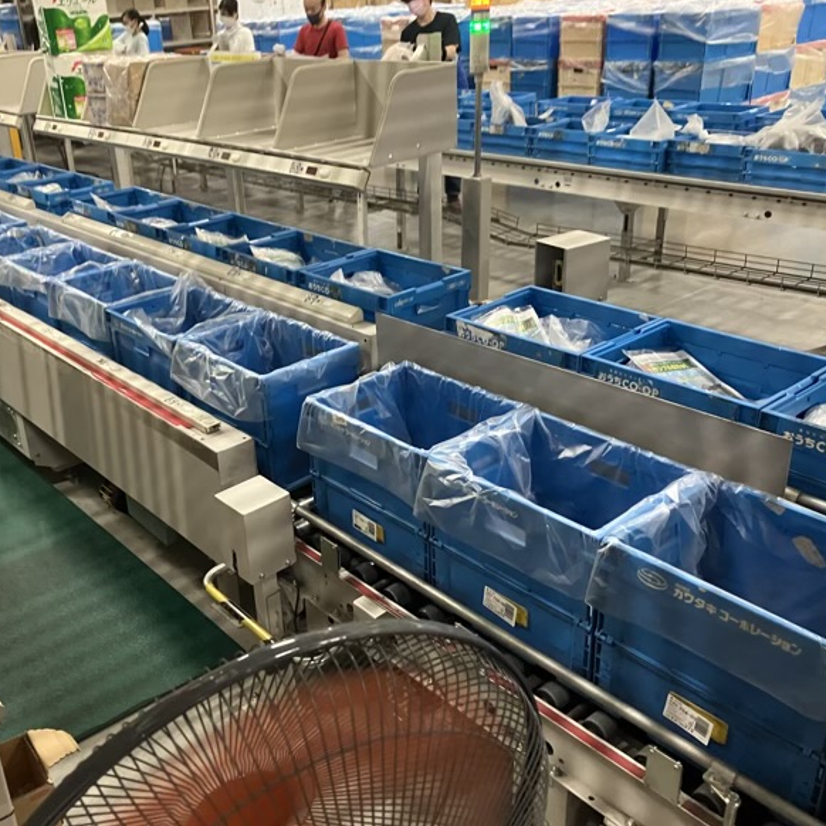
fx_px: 918
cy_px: 402
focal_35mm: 34
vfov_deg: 48.4
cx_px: 319
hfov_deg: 48.1
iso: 320
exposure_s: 1/33
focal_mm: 3.99
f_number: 1.8
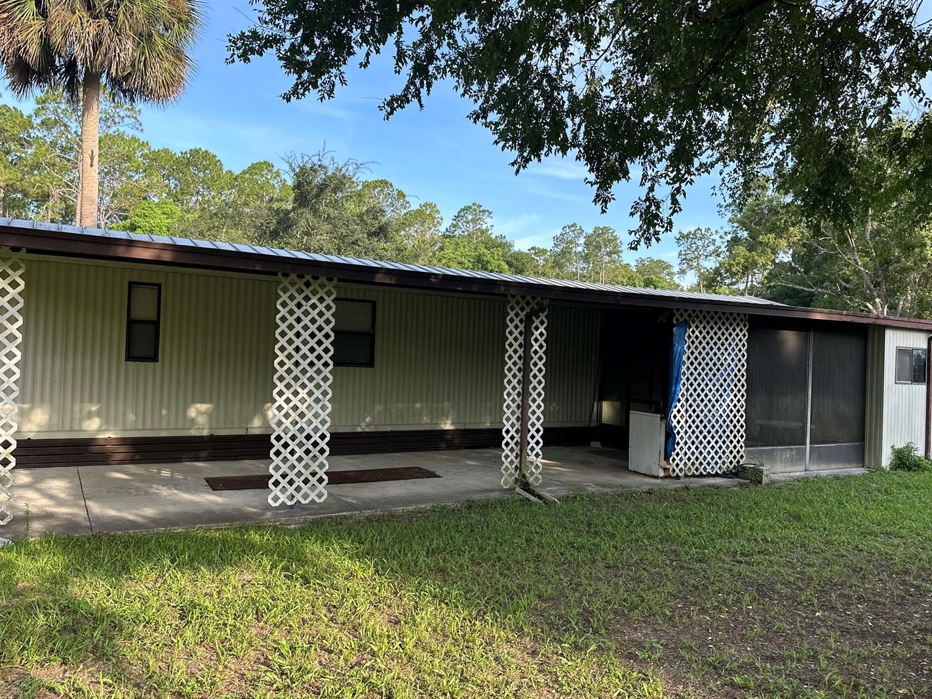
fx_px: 727
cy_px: 343
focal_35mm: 27
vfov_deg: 51.4
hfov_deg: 65.3
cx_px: 494
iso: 80
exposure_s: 1/734
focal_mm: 6.86
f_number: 1.78
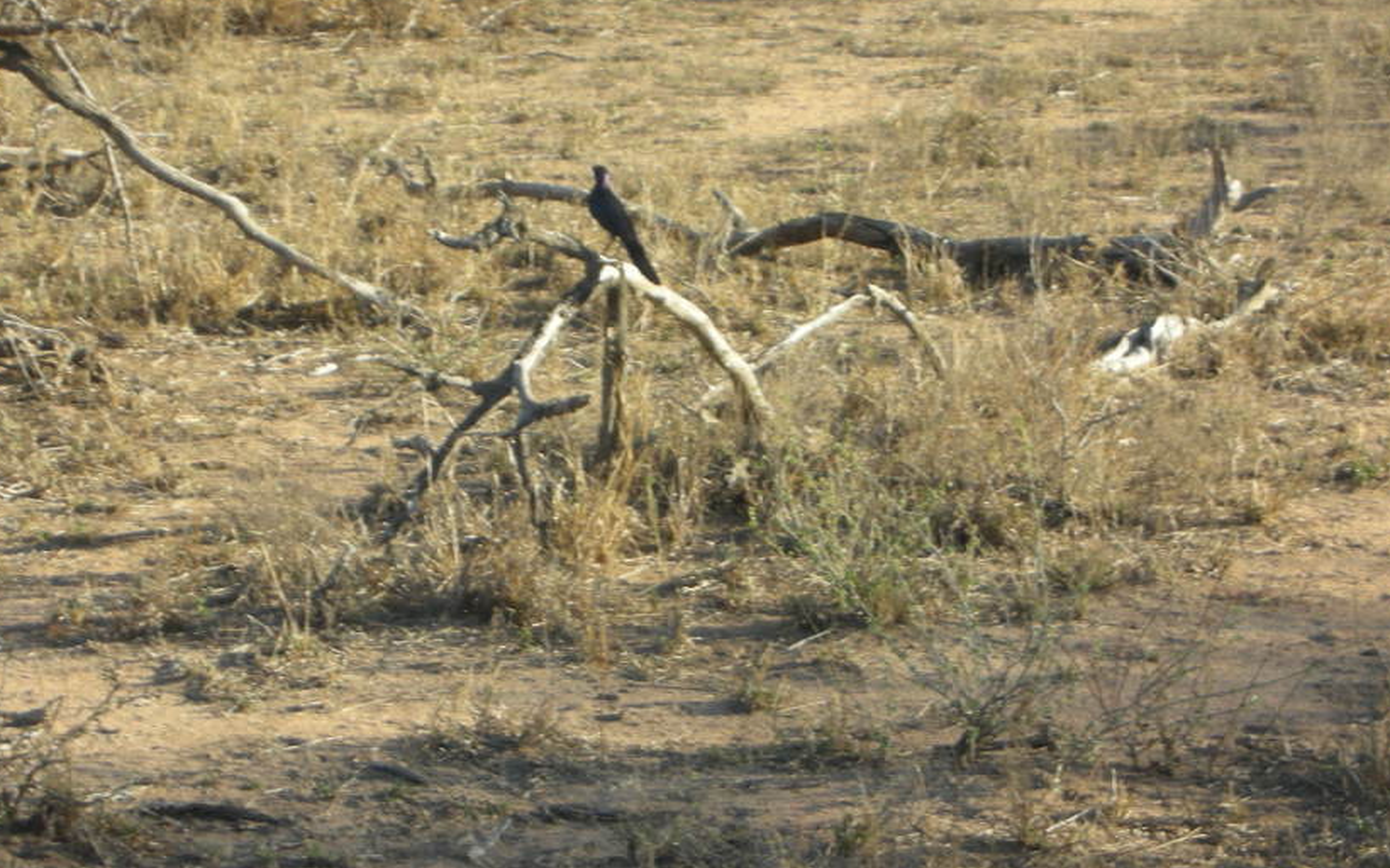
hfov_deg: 15.0
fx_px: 5264
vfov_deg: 9.4
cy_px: 287
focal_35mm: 139
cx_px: 600
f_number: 5.4
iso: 50
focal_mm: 17.4
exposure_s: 1/83.8
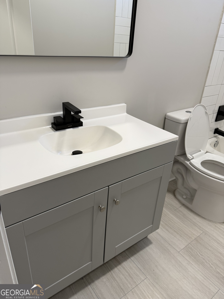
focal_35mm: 24
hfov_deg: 56.8
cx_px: 112
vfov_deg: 71.6
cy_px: 150
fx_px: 207
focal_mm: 6.76
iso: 125
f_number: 1.78
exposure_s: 1/120
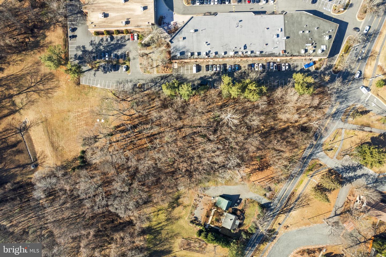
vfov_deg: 57.2
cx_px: 193
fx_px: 236
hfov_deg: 78.6
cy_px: 128
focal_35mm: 22
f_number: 2.8
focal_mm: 8.38
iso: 120
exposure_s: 1/640
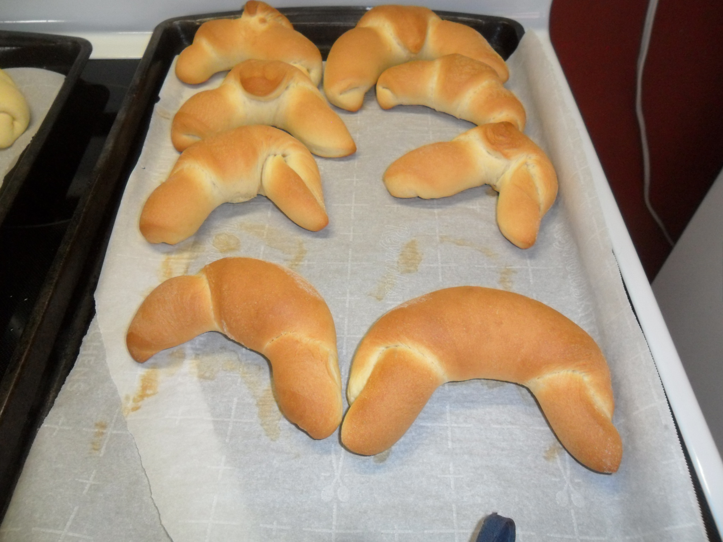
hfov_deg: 65.3
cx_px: 362
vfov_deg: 51.4
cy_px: 271
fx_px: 564
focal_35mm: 27
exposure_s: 1/45
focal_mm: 4.9
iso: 240
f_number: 3.5
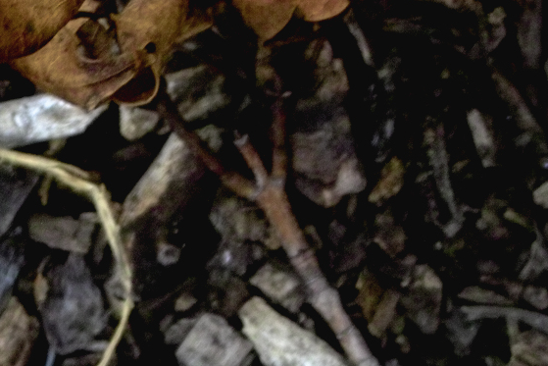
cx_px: 229
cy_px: 143
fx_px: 5253
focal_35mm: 345
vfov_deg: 4.0
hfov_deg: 6.0
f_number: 5.6
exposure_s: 1/20
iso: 200
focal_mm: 50
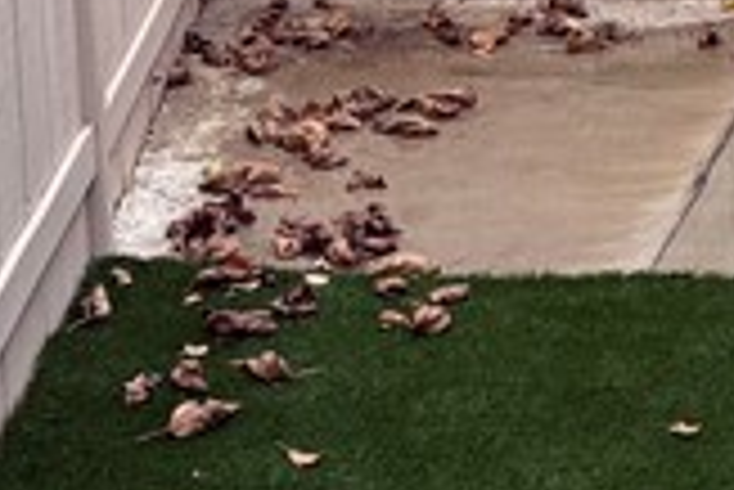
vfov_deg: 8.7
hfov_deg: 12.9
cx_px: 784
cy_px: 72
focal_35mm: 157
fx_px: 3204
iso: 100
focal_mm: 6.76
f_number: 1.78
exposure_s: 1/433
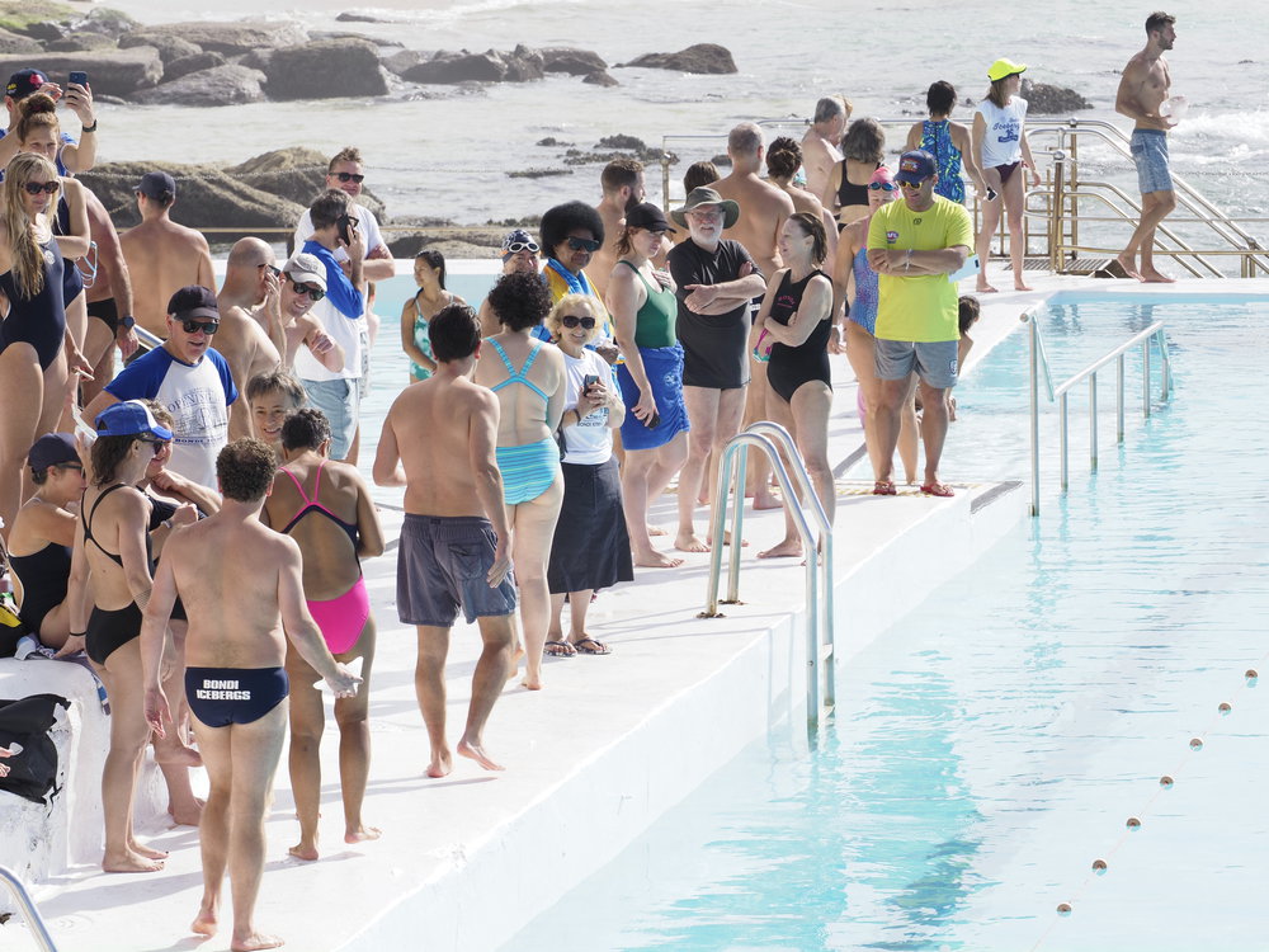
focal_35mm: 212
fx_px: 7772
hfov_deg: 9.3
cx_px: 634
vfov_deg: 7.0
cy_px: 476
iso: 200
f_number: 8
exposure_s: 1/320
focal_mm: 106
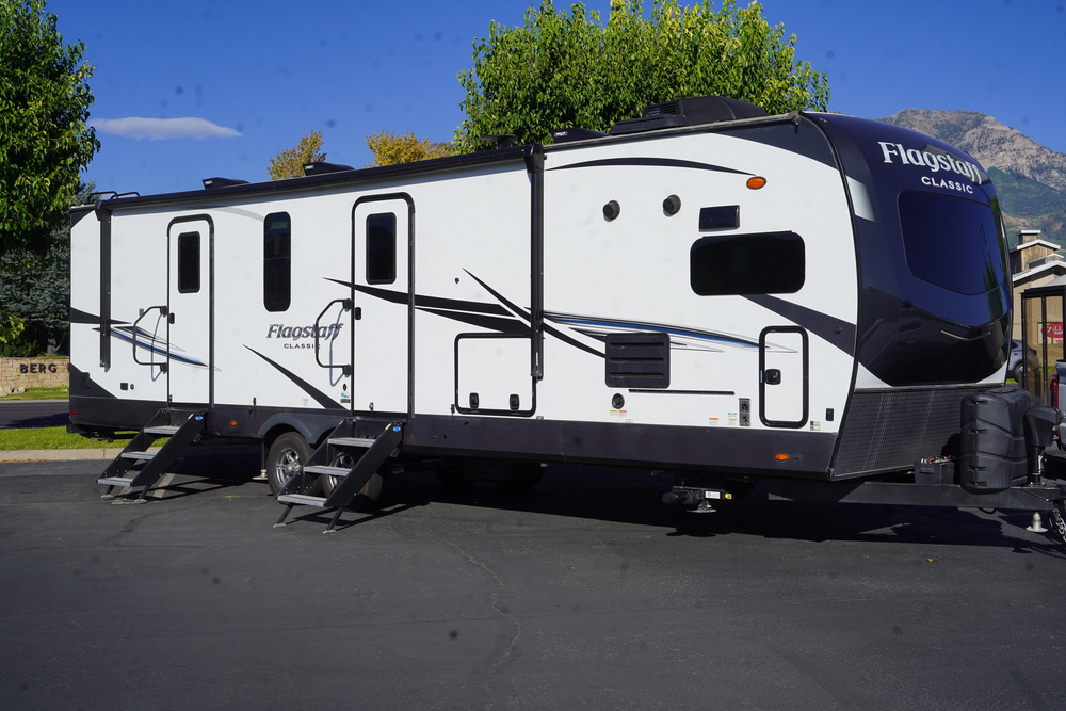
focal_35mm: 46
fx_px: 1362
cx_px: 533
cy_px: 356
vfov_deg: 29.3
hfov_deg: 42.7
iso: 100
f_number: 11
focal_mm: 46
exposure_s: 1/320
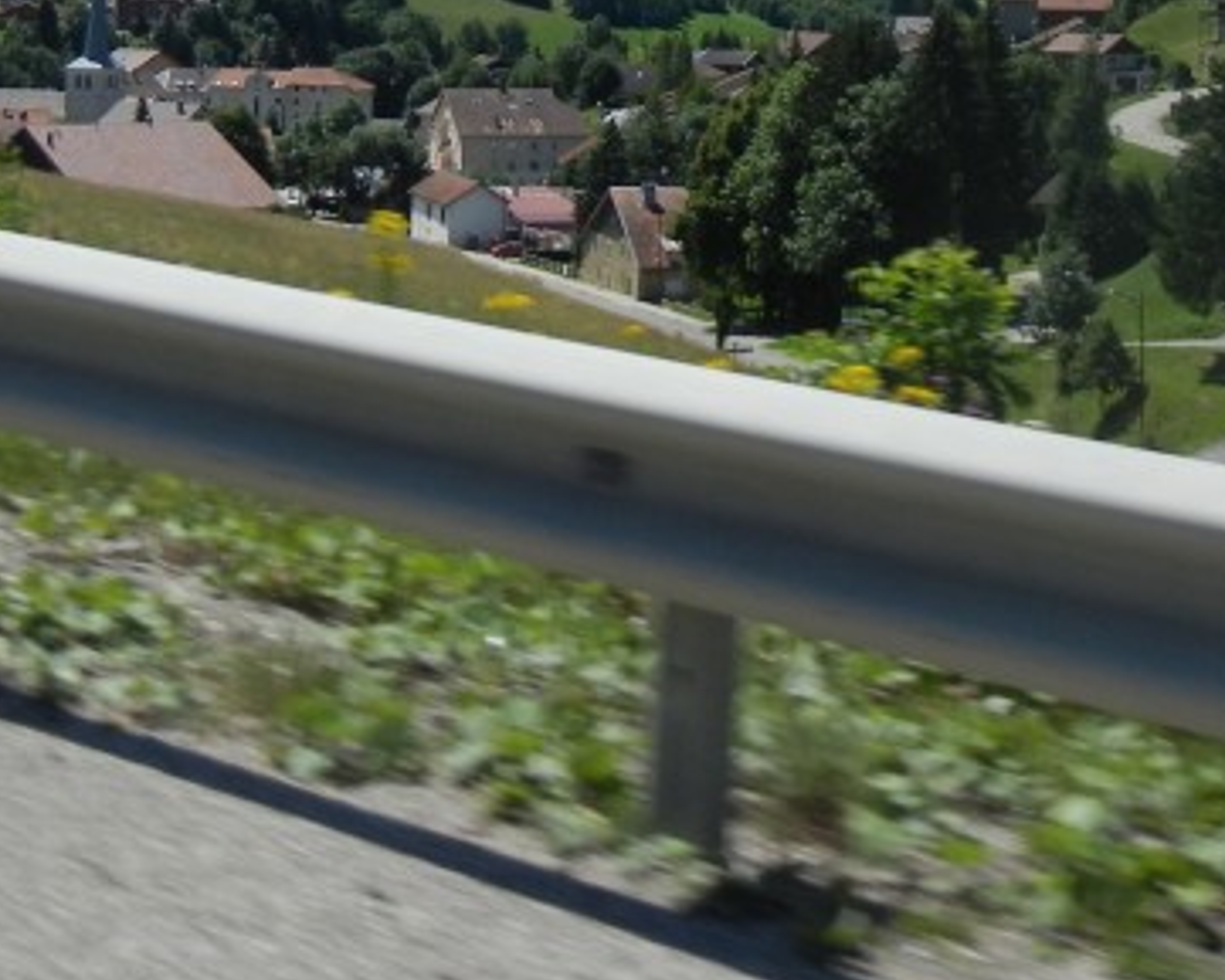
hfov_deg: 23.0
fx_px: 3010
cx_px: 760
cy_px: -231
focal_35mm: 83
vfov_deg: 17.5
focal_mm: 5.4
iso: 160
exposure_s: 1/525
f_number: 7
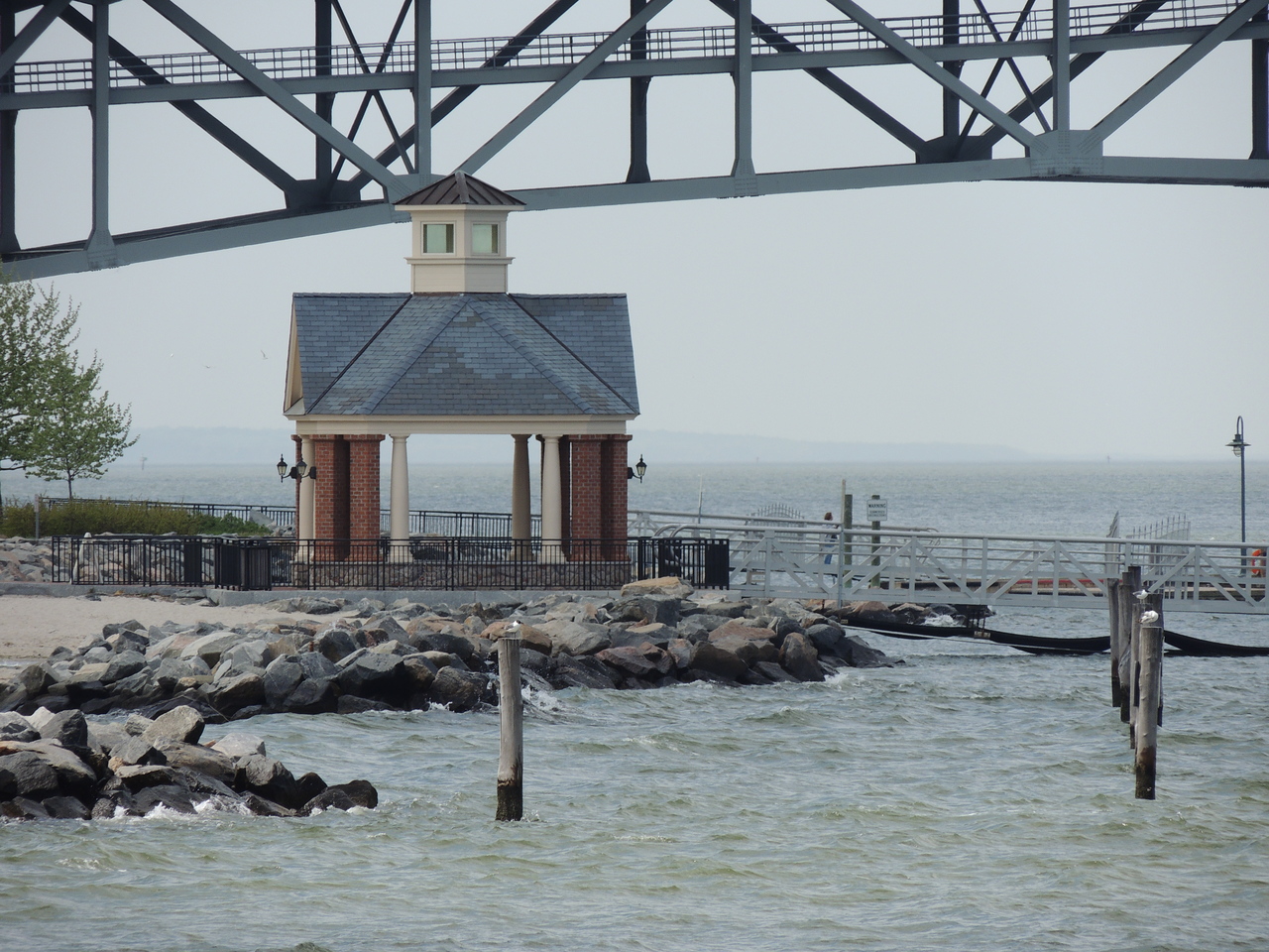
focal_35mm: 550
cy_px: 476
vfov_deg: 2.7
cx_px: 634
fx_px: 20163
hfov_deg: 3.6
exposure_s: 1/640
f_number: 4.9
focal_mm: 98.1
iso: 100
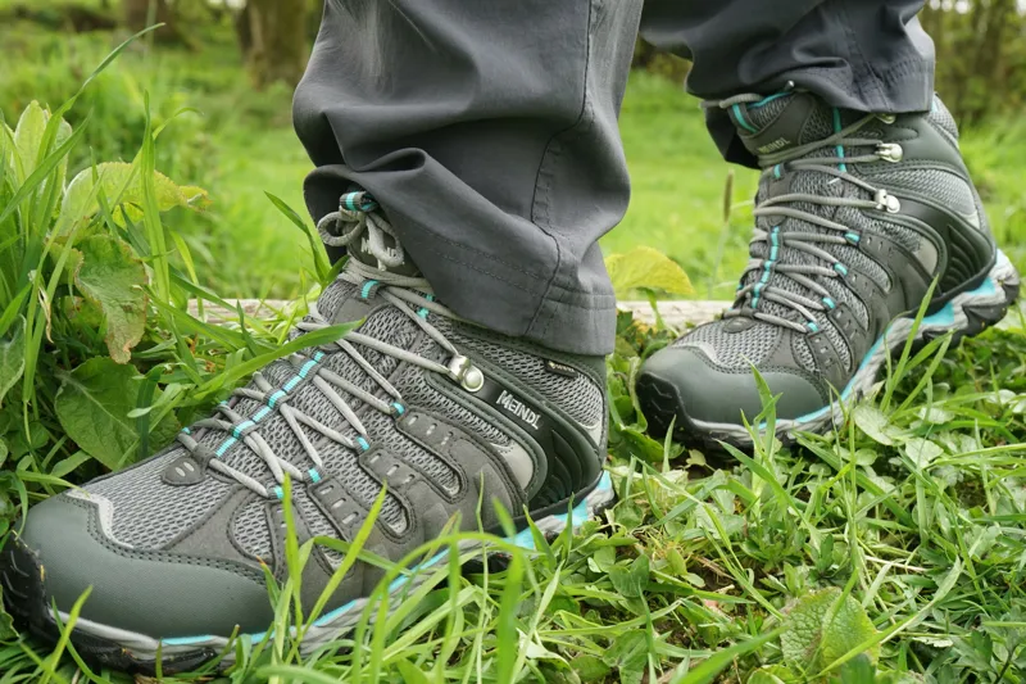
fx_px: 1368
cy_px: 342
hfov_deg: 41.1
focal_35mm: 48
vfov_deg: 28.1
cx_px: 513
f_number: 10
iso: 400
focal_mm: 48
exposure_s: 1/60
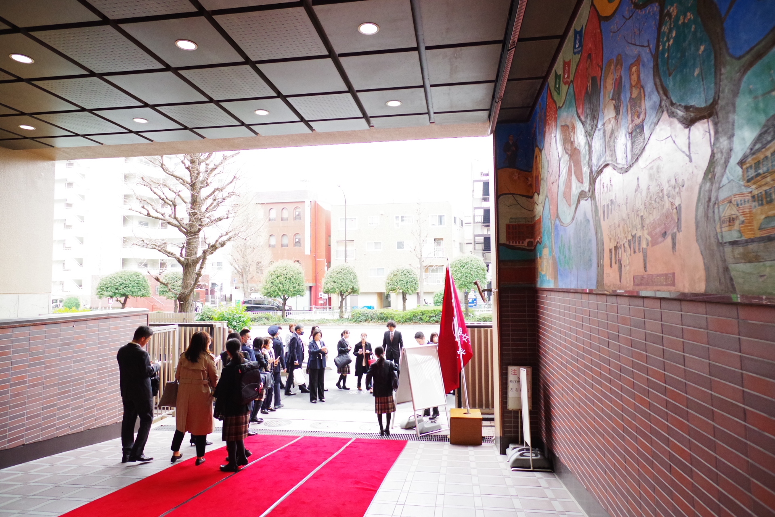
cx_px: 388
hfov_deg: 81.2
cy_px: 258
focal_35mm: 21
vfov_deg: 59.5
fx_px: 452
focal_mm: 14
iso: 2500
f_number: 5.6
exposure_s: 1/250
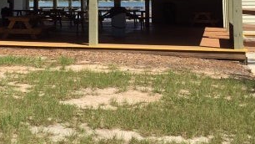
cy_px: -43
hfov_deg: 31.2
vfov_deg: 17.2
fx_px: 446
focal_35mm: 66
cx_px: 55
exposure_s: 1/1883
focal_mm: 4.15
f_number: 2.2
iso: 32
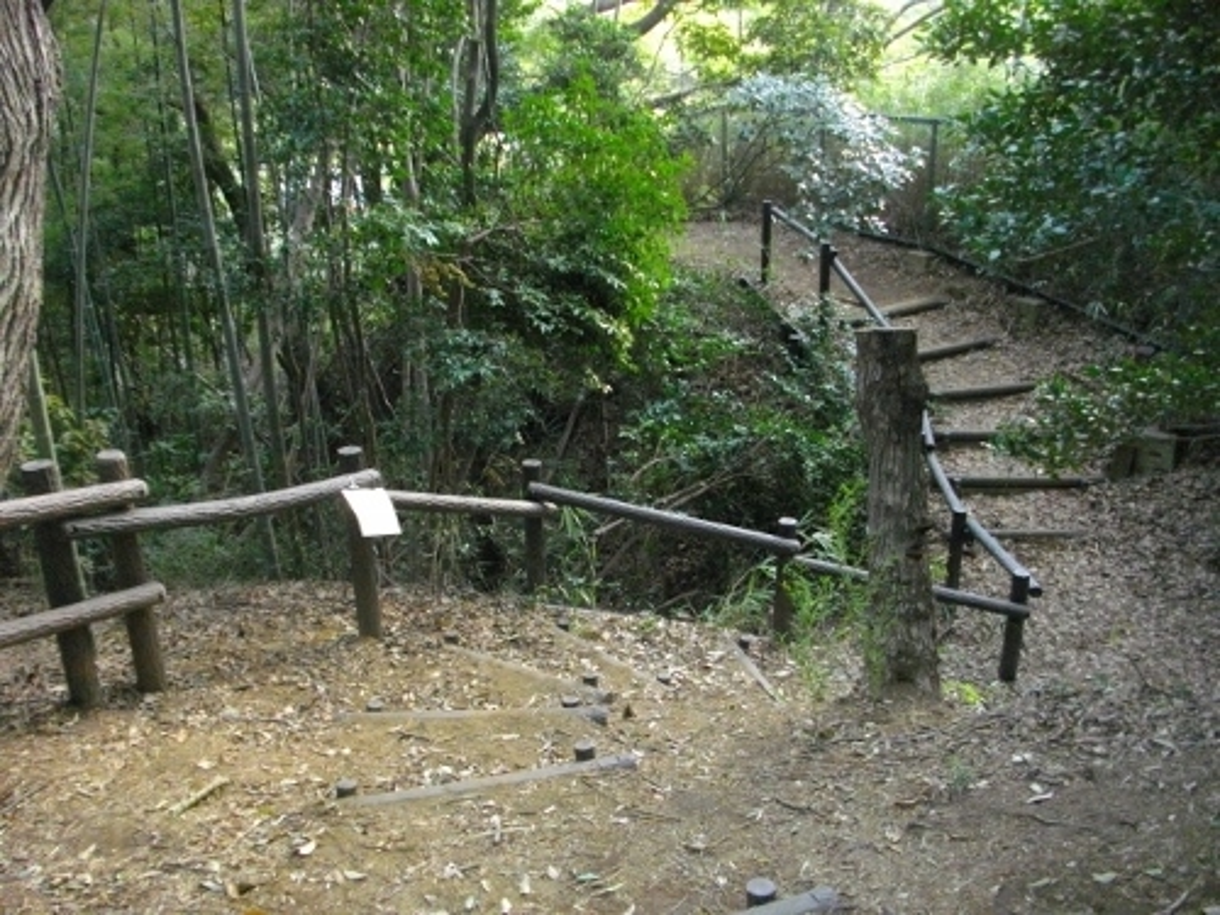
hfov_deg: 56.8
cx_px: 610
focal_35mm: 32
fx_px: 1128
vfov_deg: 44.2
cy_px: 458
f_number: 2.9
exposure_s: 1/100
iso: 679
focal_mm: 5.7
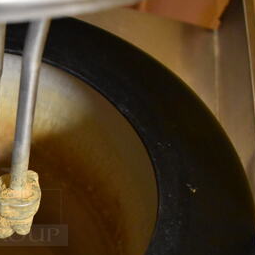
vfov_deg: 30.5
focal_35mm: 55
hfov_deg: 27.7
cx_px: -43
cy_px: 193
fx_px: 458
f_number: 3.5
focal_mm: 18
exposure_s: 1/125
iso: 5600
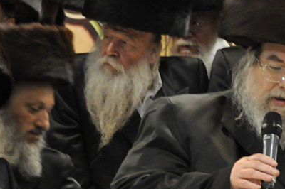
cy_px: 129
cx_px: 238
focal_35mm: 292
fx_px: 2310
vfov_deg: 4.7
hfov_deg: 7.0
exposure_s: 1/40
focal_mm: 78
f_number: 5.6
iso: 1600
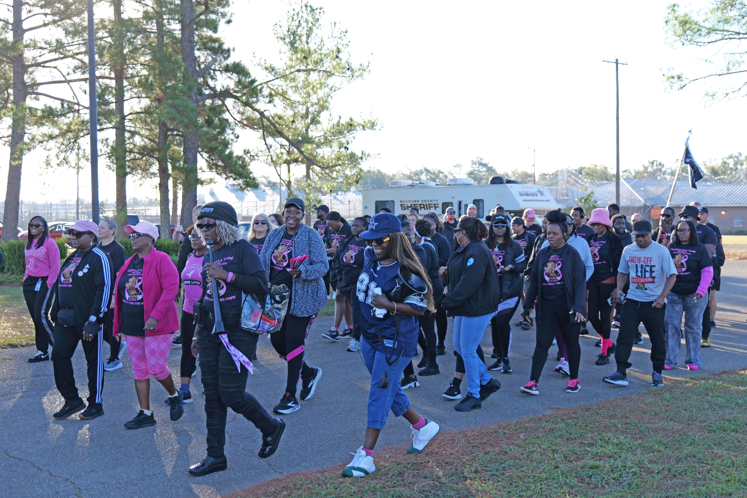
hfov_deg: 45.4
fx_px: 892
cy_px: 249
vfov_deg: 31.2
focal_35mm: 43
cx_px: 374
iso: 640
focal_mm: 43
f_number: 4.9
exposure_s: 1/640
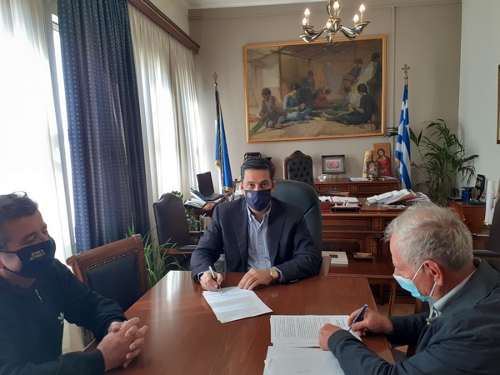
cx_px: 250
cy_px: 188
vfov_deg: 51.4
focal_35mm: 27
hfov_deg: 65.3
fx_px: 390
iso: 50
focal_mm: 3.6
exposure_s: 1/100
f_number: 1.9
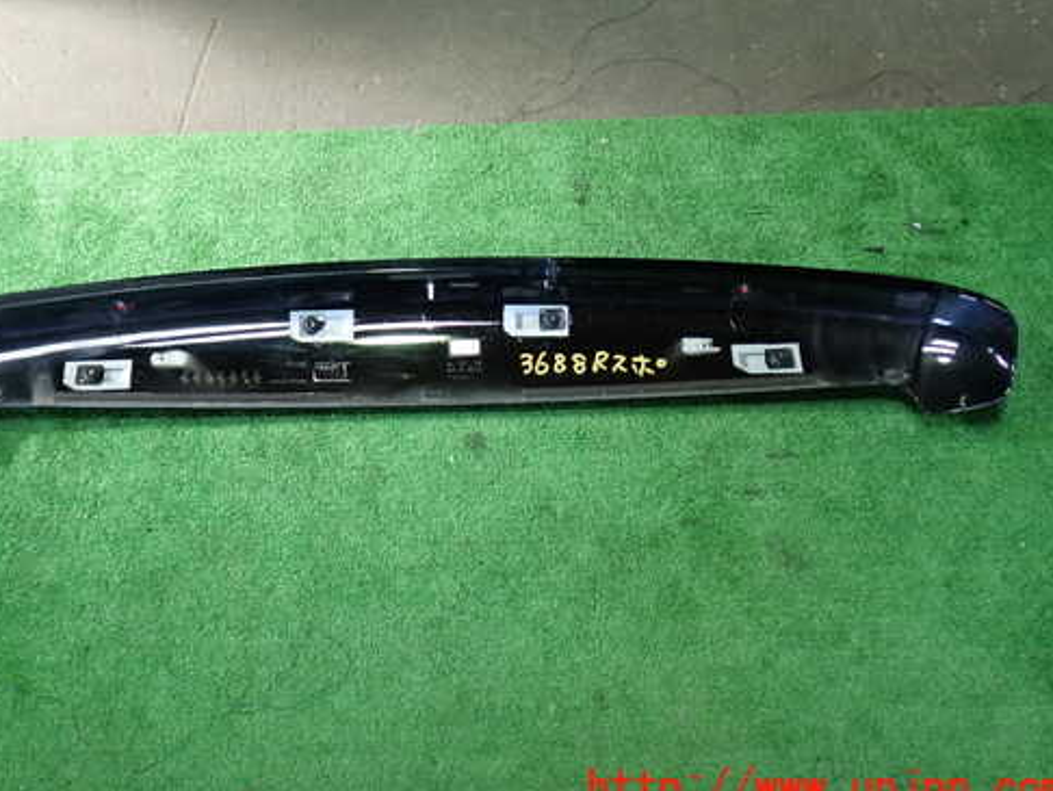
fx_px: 1126
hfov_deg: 49.8
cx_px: 427
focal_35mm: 37
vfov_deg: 38.6
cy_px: 329
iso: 200
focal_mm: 5.4
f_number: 2.3
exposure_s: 1/30
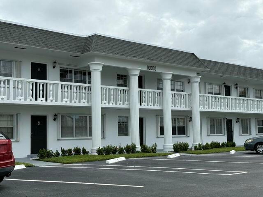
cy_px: 98
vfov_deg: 30.3
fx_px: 365
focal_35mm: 48
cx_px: 132
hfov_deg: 39.7
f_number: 1.78
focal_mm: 6.76
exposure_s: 1/7874
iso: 64
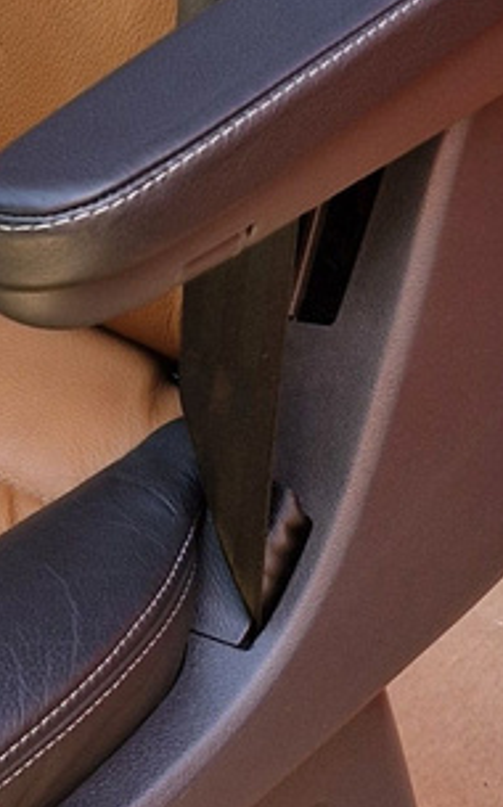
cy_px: 26
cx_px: 167
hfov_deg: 10.2
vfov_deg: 16.0
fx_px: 2814
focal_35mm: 128
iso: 50
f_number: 1.8
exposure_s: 1/180
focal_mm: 5.54
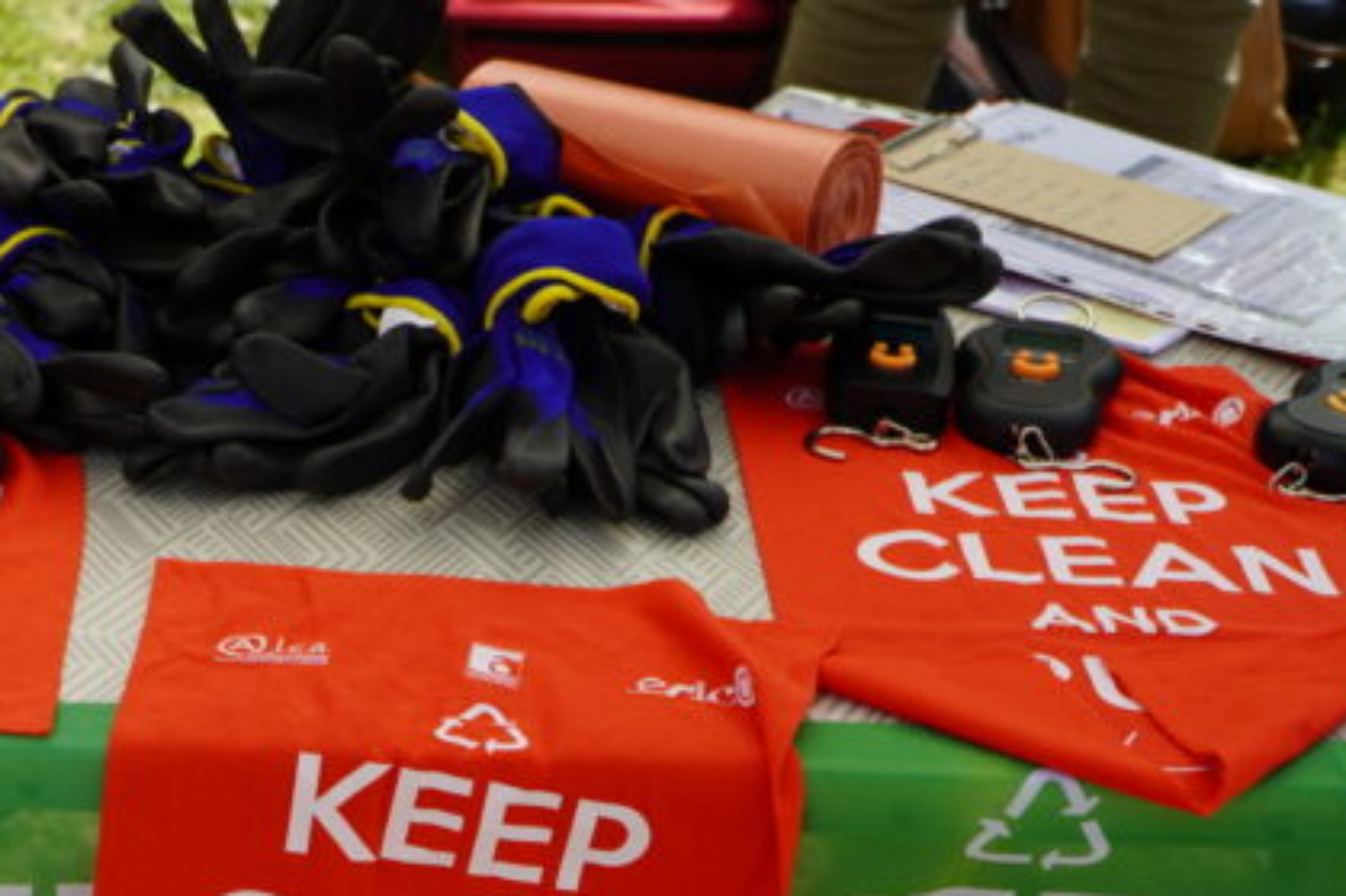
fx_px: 2878
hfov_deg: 25.6
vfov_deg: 17.5
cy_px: 771
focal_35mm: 77
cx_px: 151
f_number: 5
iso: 100
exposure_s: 1/250
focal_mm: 28
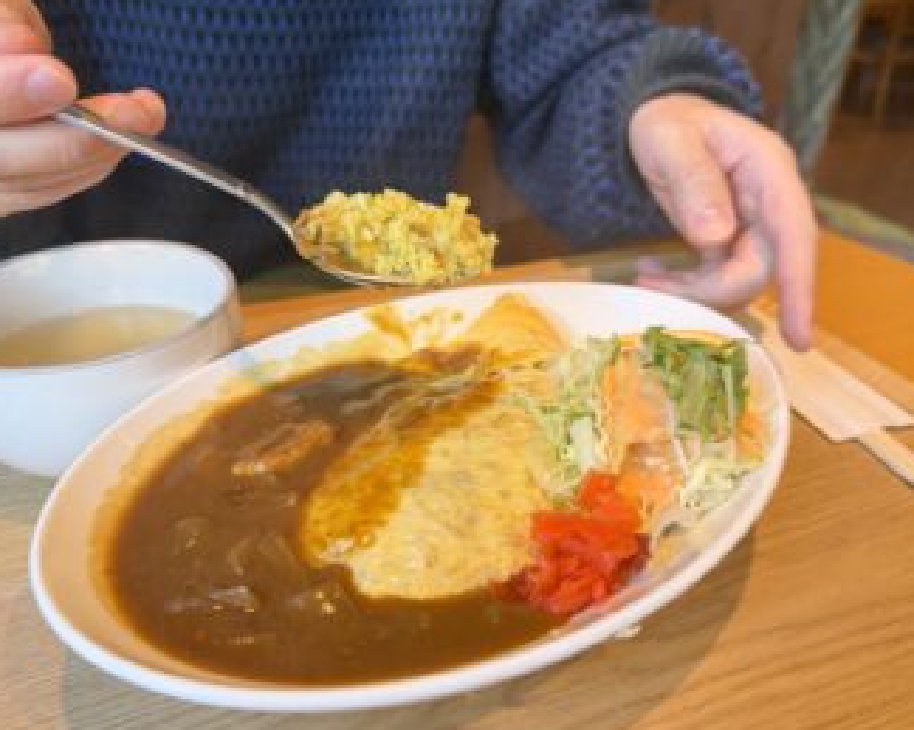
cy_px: 372
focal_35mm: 26
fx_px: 703
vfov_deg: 54.9
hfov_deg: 66.0
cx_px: 446
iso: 160
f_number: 1.78
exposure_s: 1/120
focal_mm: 6.76
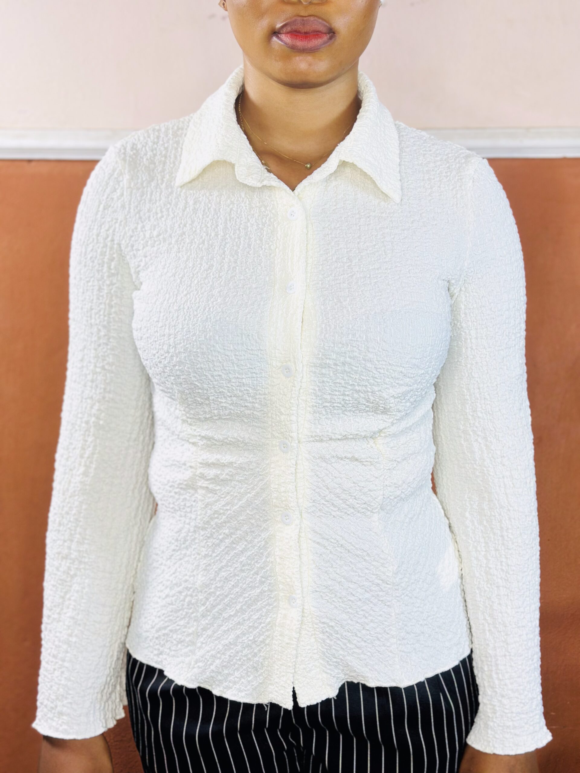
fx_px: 1072
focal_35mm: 48
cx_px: 290
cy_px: 386
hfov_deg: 30.3
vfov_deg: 39.7
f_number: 1.78
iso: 64
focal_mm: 6.86
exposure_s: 1/116
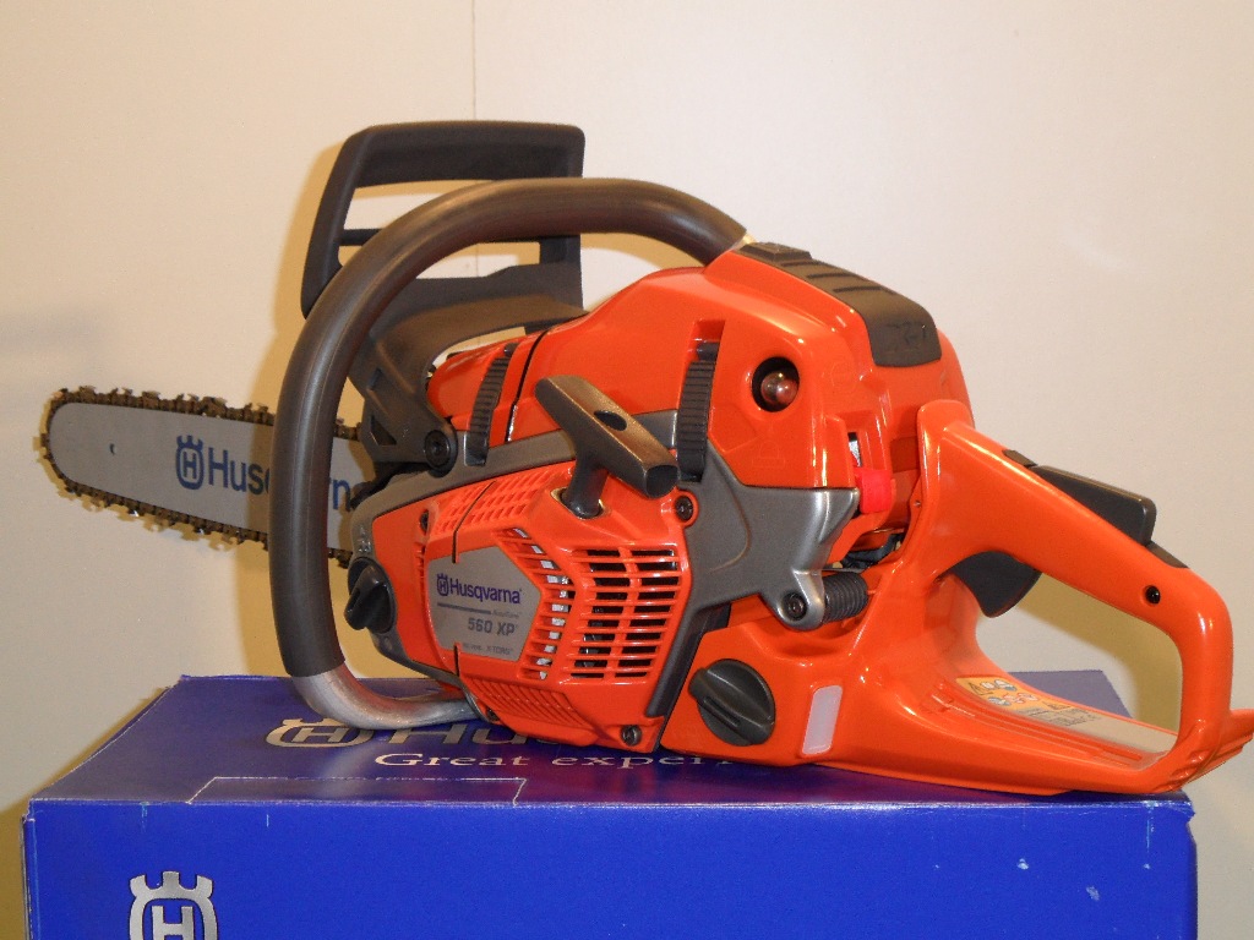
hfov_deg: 32.2
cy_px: 470
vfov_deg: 24.4
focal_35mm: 60
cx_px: 627
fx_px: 2174
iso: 200
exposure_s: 1/45
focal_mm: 10.3
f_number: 4
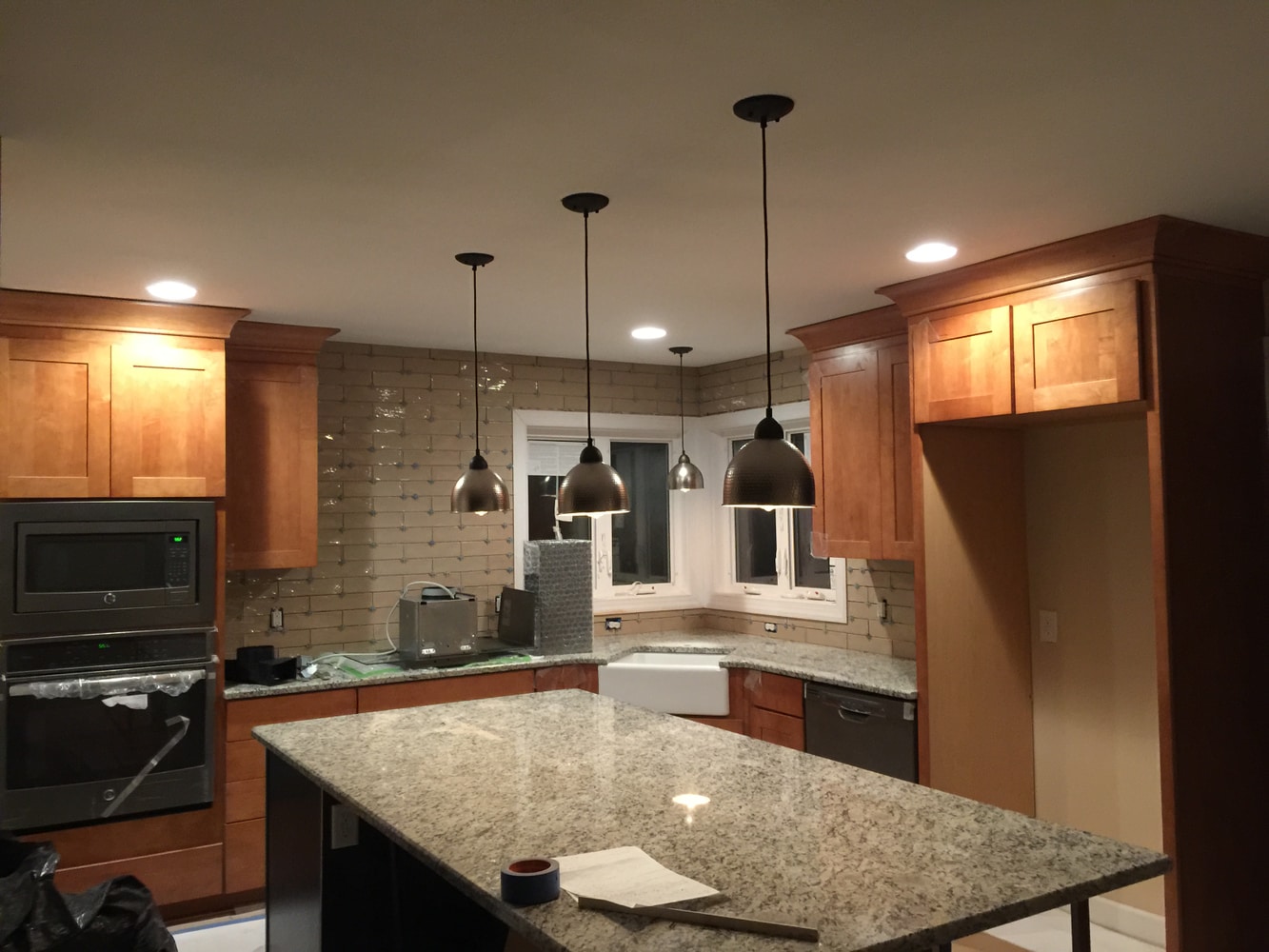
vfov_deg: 48.2
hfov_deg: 61.7
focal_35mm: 29
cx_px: 634
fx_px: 1063
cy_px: 476
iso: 125
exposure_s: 1/15
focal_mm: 4.15
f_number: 2.2
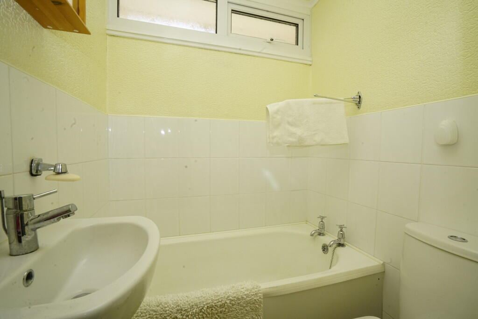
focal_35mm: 16
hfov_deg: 96.7
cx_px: 239
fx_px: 212
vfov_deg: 73.8
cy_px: 160
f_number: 16
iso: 1600
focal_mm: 16
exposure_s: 1/60
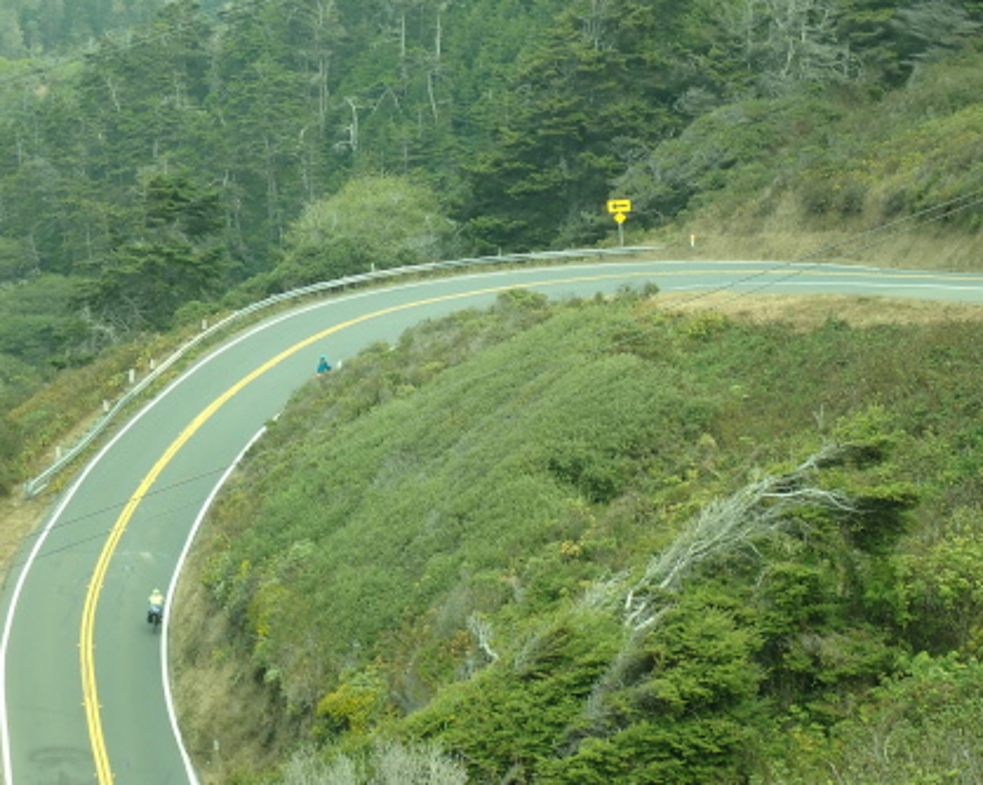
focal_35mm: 105
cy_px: 391
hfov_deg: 18.3
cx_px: 487
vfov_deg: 14.7
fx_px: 3053
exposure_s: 1/200
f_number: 4.9
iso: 125
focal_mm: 18
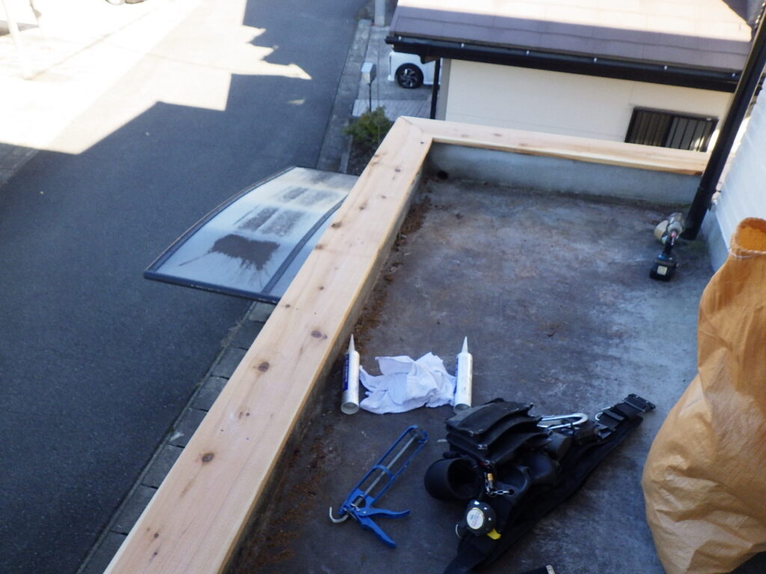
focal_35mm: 28
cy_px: 287
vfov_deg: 49.7
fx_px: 620
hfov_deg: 63.4
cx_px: 383
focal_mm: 5
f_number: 4.2
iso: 250
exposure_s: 1/200
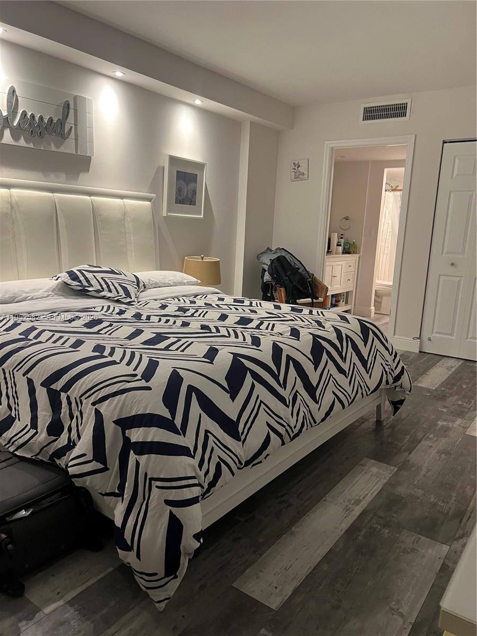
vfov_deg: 67.3
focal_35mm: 26
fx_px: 478
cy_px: 318
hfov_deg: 53.1
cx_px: 238
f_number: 1.5
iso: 200
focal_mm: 5.7
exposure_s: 1/60
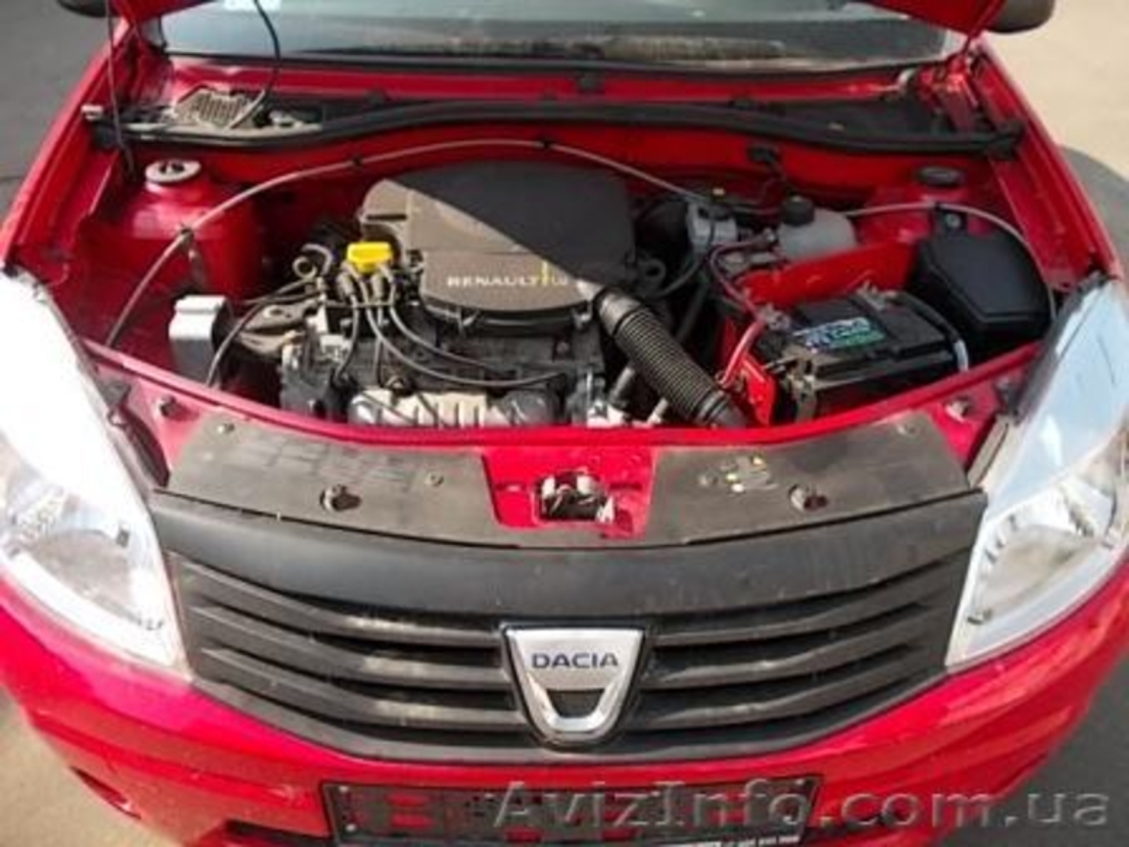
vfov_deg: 49.7
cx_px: 564
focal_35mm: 28
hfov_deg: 63.4
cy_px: 424
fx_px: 913
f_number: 2.7
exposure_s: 1/400
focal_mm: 4
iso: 80
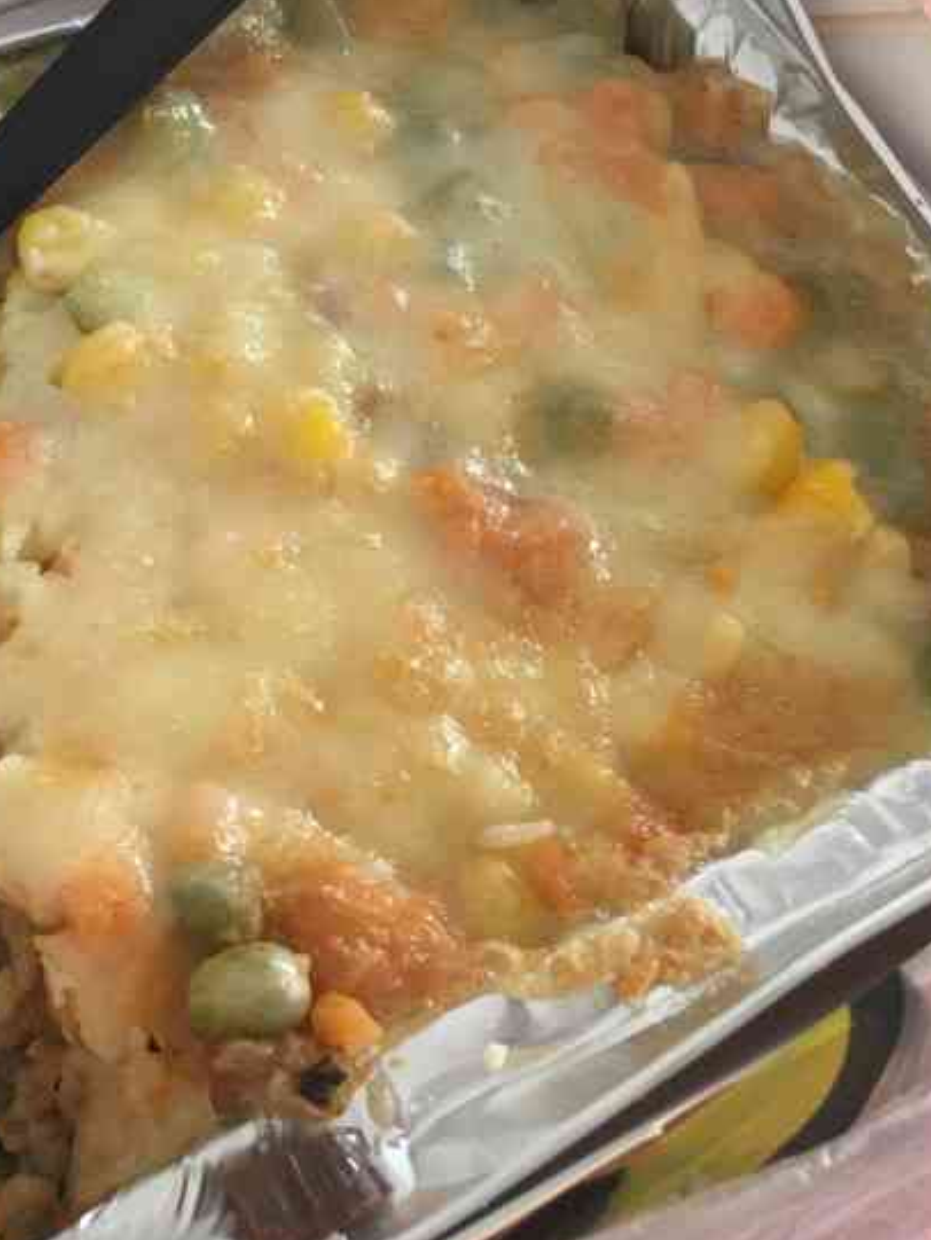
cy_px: 501
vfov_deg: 38.0
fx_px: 1792
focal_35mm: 50
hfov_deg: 28.5
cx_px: 186
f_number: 2.2
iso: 32
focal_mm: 4.15
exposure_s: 1/17
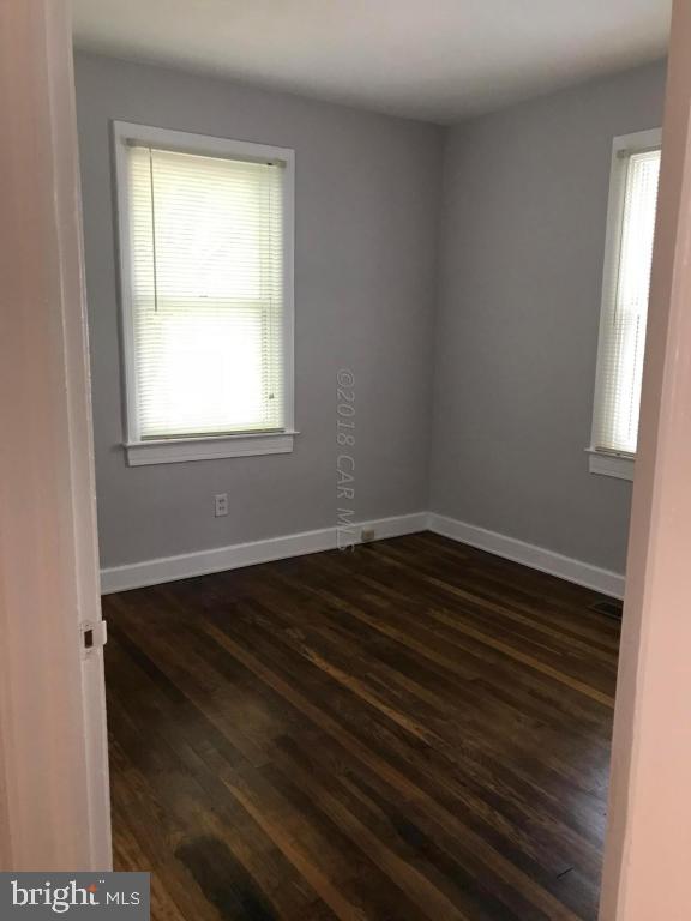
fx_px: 745
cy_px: 460
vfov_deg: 63.4
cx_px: 346
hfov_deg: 49.7
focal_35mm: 28
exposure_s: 1/17
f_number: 1.8
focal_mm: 3.99
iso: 40
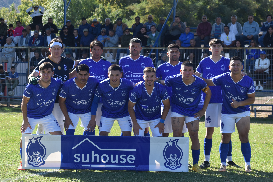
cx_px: 136
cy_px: 91
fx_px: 796
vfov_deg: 13.0
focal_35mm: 105
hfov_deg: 19.5
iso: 220
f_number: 5.6
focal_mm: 70
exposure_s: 1/500
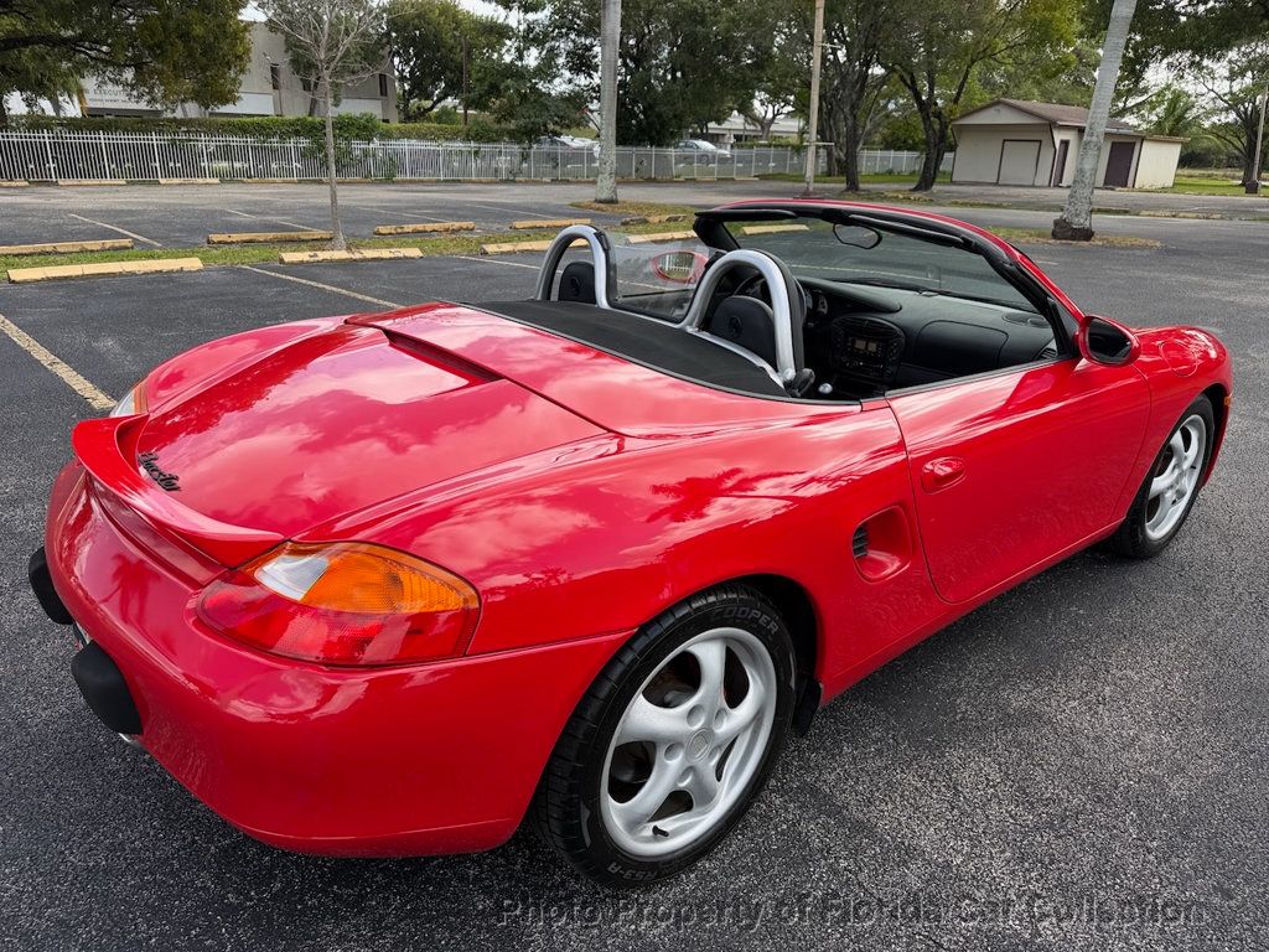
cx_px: 634
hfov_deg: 71.6
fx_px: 880
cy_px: 476
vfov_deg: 56.8
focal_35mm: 24
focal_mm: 6.76
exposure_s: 1/1192
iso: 80
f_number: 1.78
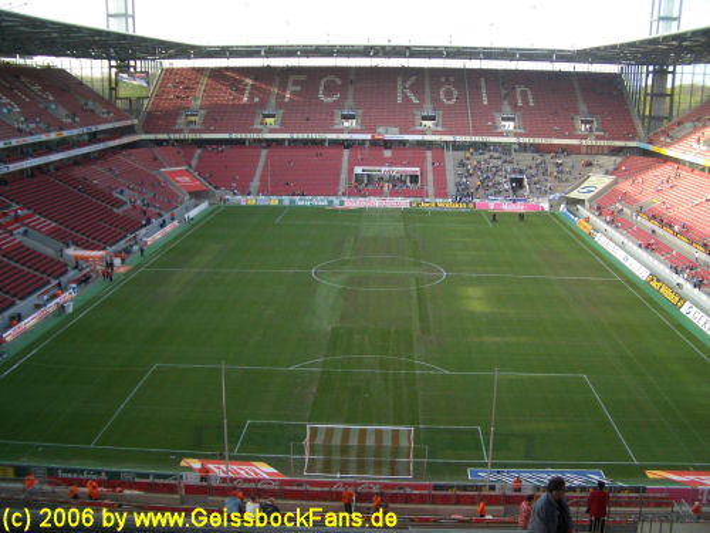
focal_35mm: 35
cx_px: 355
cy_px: 266
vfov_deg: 40.7
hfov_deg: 52.6
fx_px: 718
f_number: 2.6
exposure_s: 1/160
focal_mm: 5.8
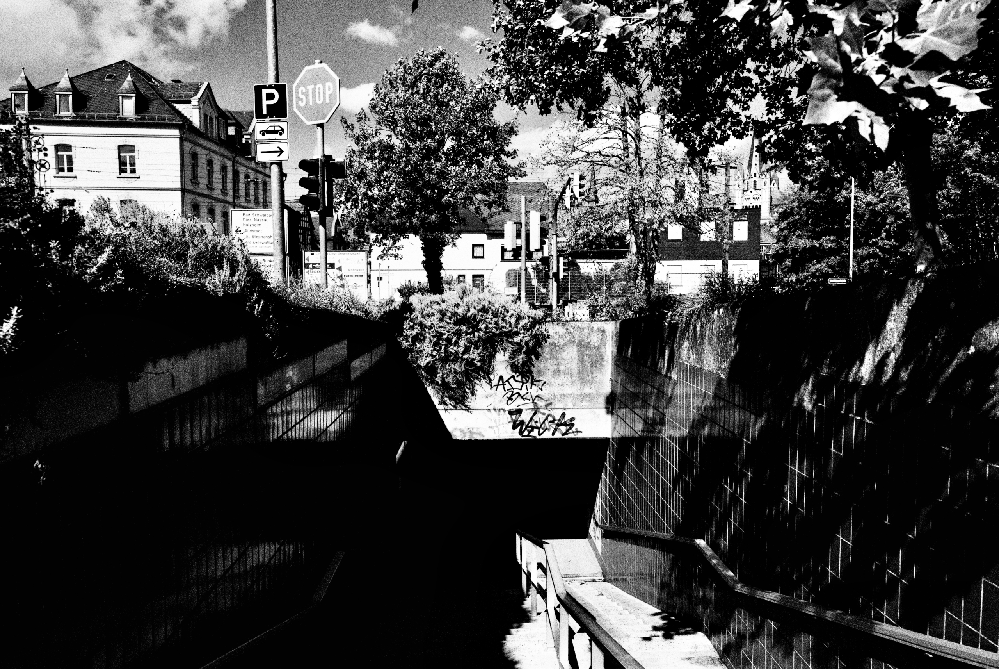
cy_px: 334
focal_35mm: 28
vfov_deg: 46.5
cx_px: 500
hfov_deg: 65.4
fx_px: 778
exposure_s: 1/400
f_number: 5
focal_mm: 28
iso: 200
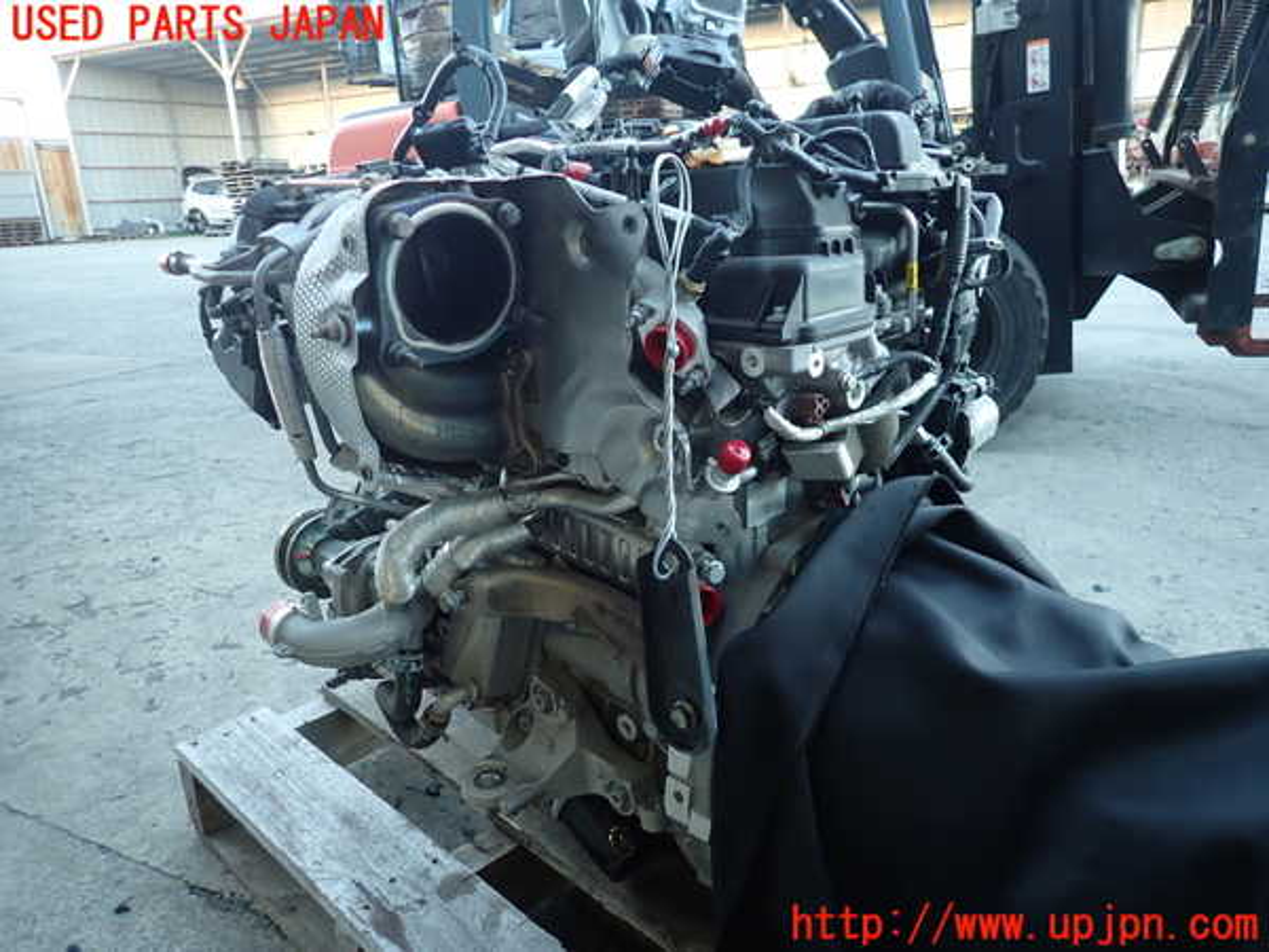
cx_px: 634
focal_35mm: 25
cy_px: 476
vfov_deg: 54.9
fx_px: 916
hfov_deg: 69.4
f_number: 2
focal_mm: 4.5
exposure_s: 1/60
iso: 160
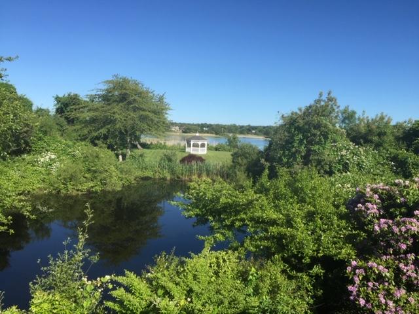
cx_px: 210
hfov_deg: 61.7
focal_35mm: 29
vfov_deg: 48.2
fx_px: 351
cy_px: 157
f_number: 2.2
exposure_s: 1/1522
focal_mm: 4.15
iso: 32
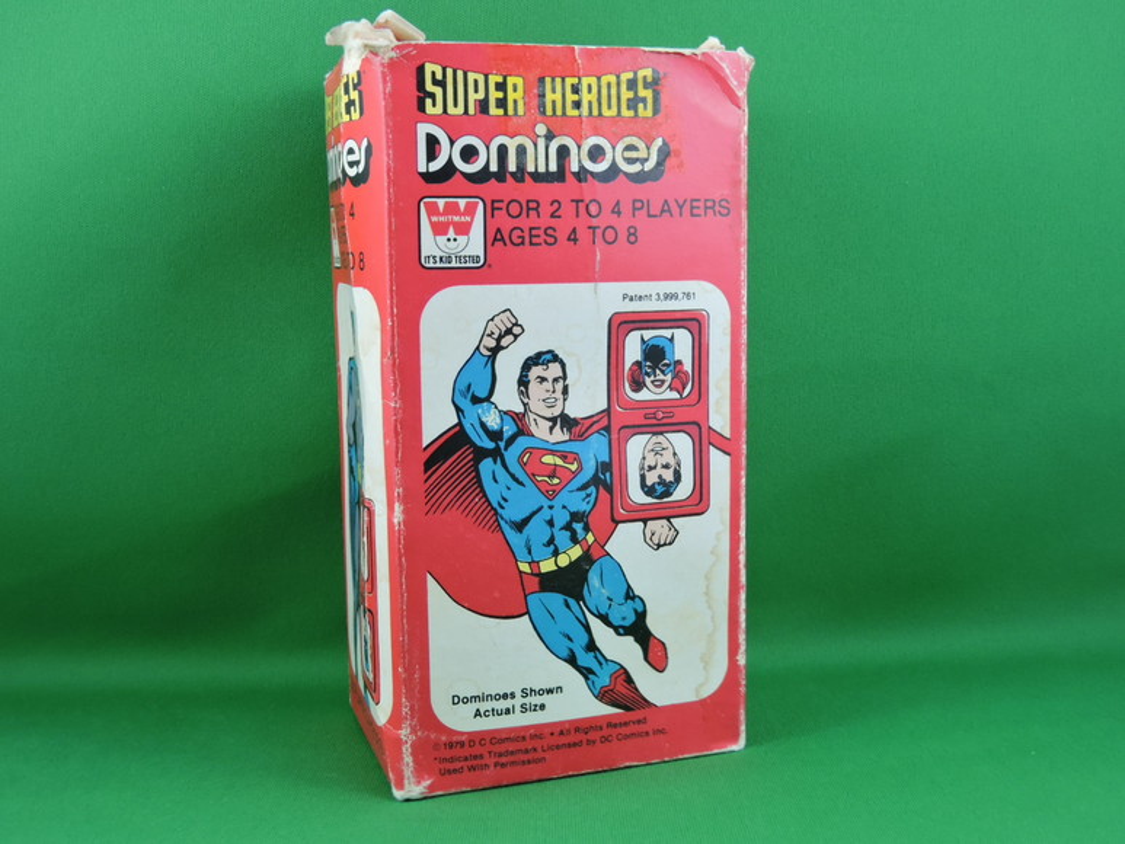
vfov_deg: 36.0
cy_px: 422
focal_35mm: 40
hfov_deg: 46.8
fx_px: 1300
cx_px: 562
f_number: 3.8
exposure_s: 1/125
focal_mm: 7.2
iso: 500
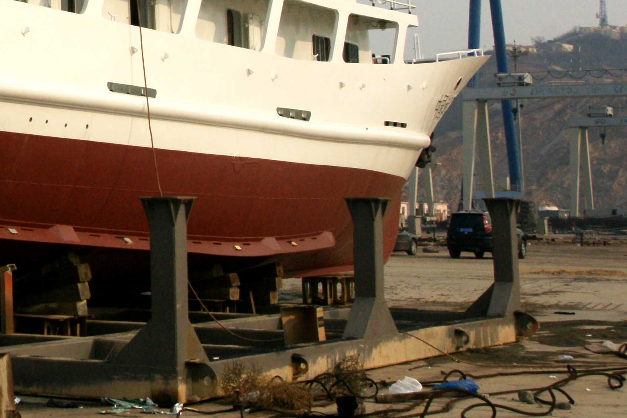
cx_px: -233
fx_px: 1724
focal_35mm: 99
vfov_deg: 13.5
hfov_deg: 18.8
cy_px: -62
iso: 400
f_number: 10
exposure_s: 1/1250
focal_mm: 24
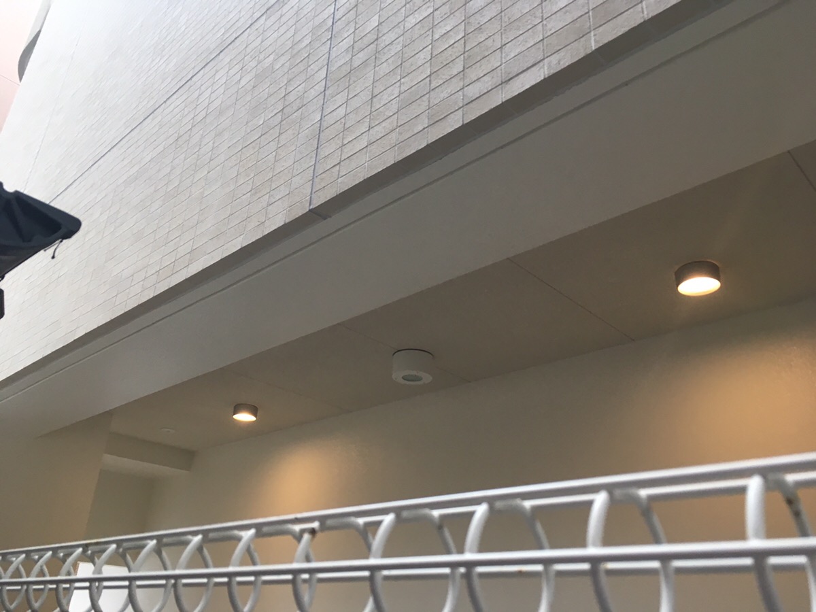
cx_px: 408
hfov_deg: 61.7
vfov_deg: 48.2
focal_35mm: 29
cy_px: 306
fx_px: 684
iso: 25
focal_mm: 4.15
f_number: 2.2
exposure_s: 1/30
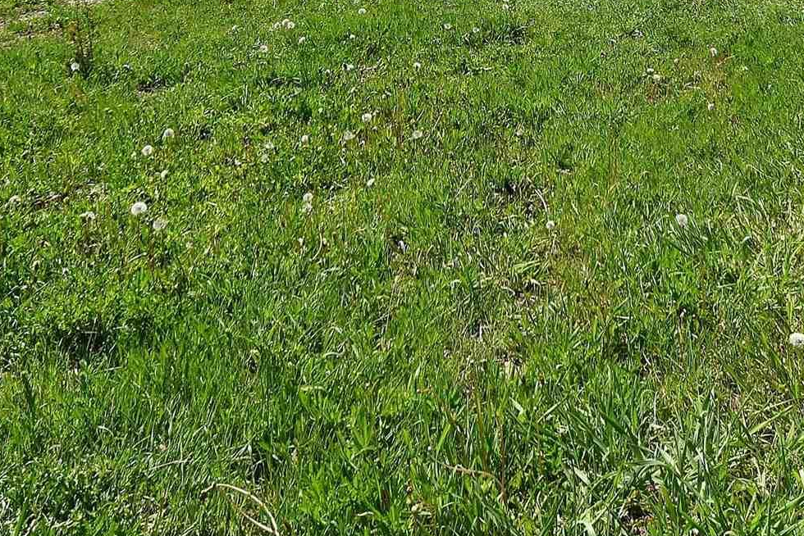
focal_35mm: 47
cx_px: 456
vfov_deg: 23.3
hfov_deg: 41.8
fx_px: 1050
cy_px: -257
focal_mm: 10
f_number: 8
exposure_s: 1/250
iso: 100
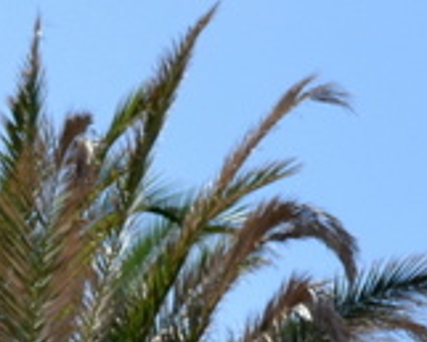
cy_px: 597
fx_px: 3010
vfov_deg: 6.4
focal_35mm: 238
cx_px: -80
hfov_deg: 8.0
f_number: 8
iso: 100
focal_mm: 34
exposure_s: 1/250
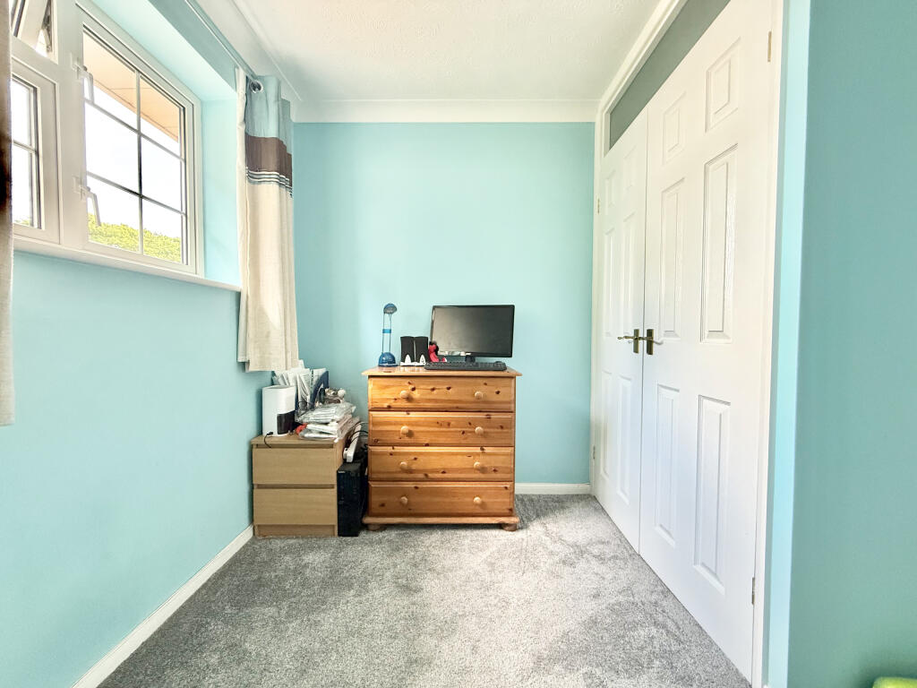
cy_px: 344
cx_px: 458
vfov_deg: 85.7
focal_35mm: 14
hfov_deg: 102.1
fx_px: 371
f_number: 2.2
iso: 320
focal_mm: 2.22
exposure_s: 1/88
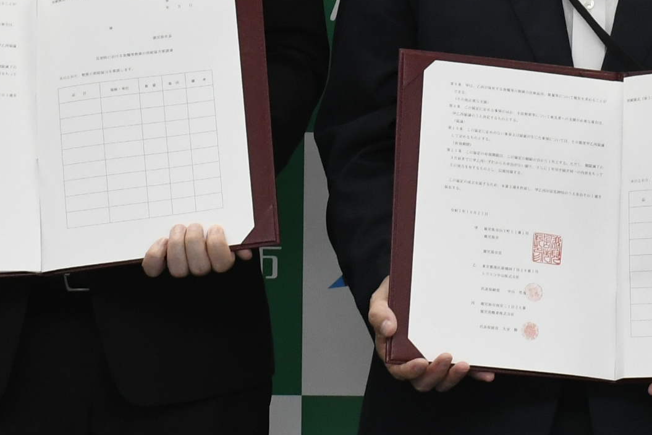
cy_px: -78
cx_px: 589
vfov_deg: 7.2
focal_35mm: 190
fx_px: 3440
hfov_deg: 10.8
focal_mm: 32
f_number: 7.1
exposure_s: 1/125
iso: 1600
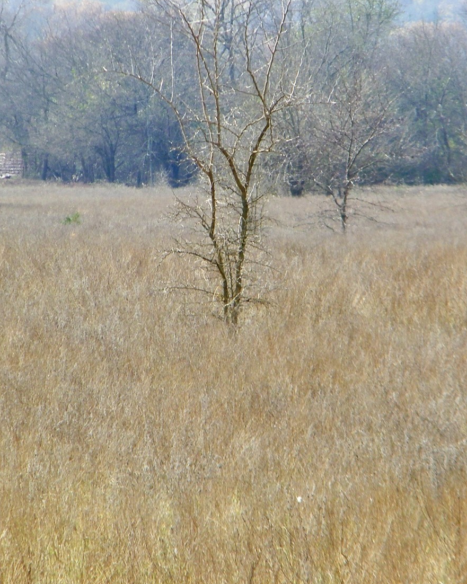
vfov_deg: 4.7
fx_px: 7086
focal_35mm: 410
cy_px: 251
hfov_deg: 3.8
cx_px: 169
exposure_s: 1/160
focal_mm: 43.1
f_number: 5.4
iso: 80
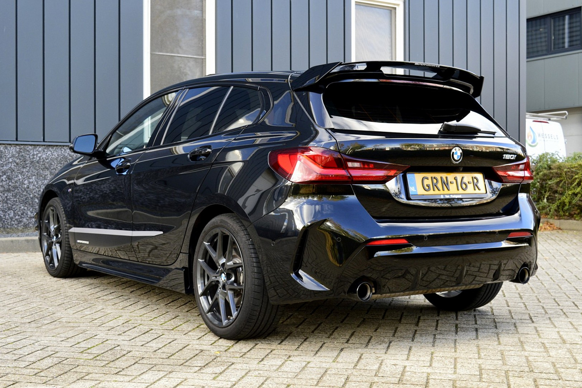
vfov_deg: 28.1
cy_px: 194
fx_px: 776
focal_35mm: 48
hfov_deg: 41.1
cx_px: 291
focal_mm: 32
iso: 450
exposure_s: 1/60
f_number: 8
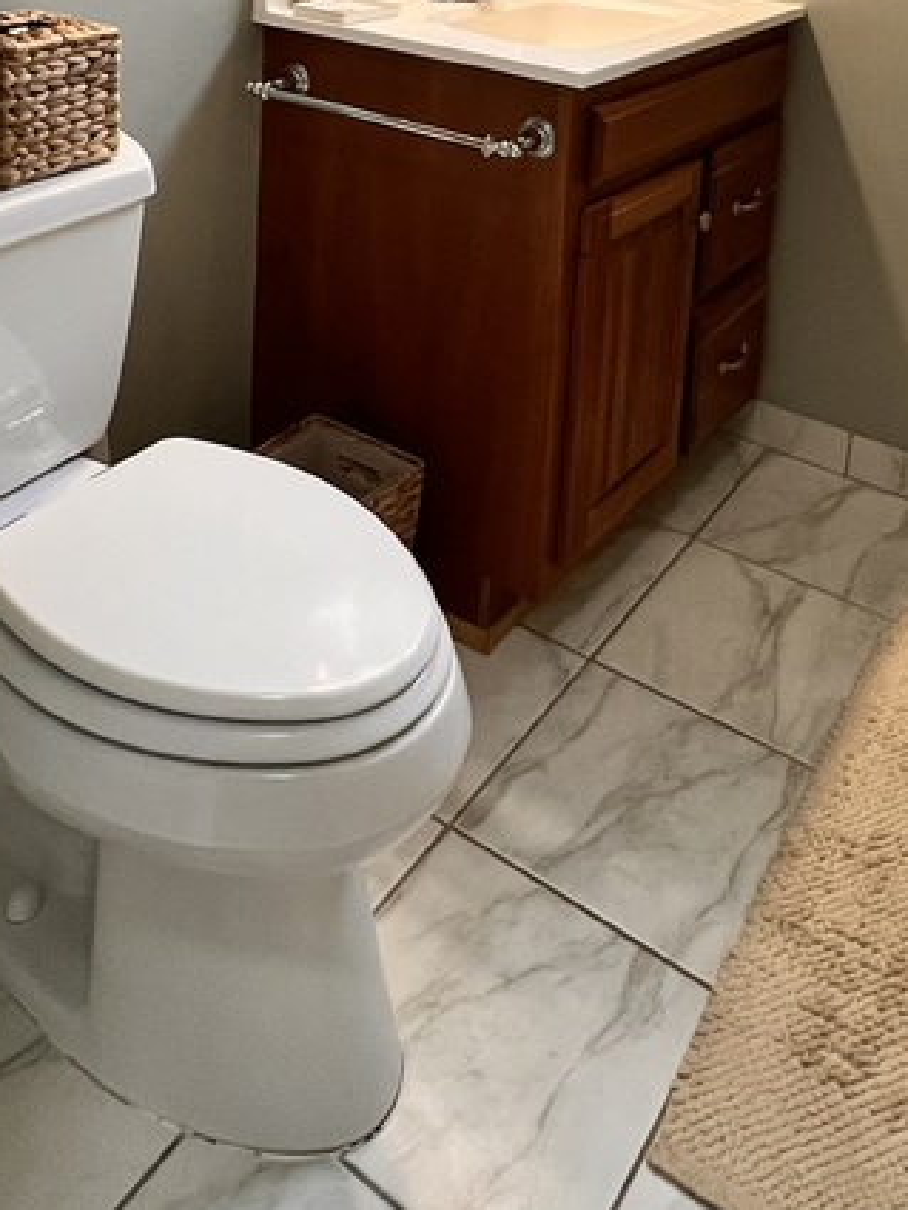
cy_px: -23
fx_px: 1154
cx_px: 481
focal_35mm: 33
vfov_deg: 45.8
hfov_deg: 42.9
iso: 250
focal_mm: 1.57
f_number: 1.8
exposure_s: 1/120
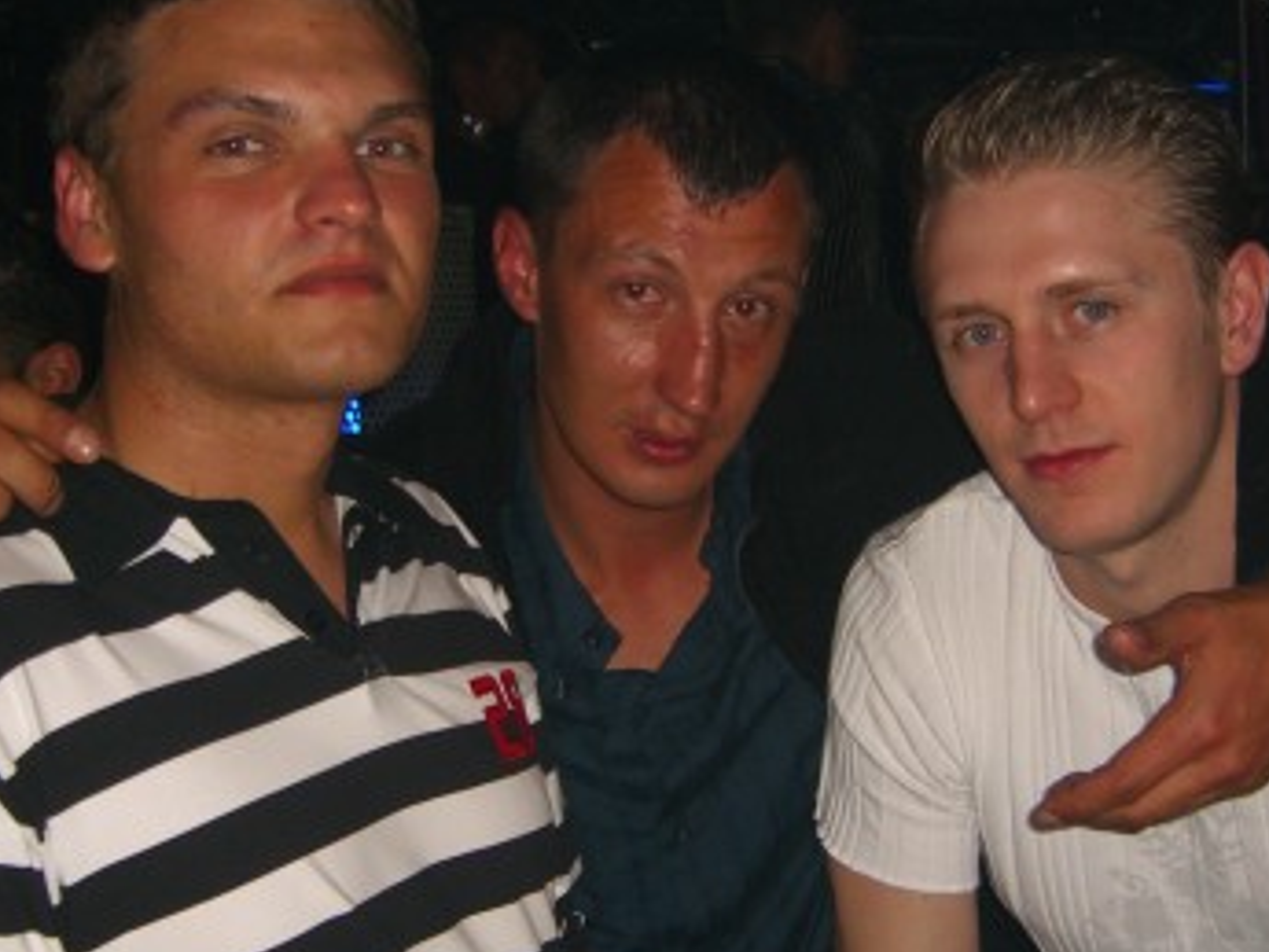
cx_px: 706
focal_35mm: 66
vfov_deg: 22.3
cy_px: 526
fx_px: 2420
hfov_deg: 29.4
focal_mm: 7.9
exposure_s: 1/60
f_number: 2.8
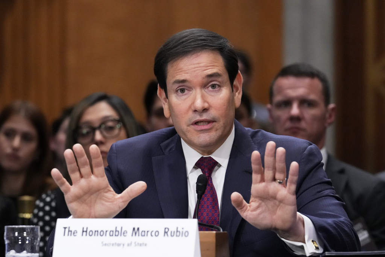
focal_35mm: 247
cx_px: 192
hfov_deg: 8.3
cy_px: 128
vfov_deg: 5.6
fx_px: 2642
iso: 5000
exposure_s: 1/320
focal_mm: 165
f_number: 4.5
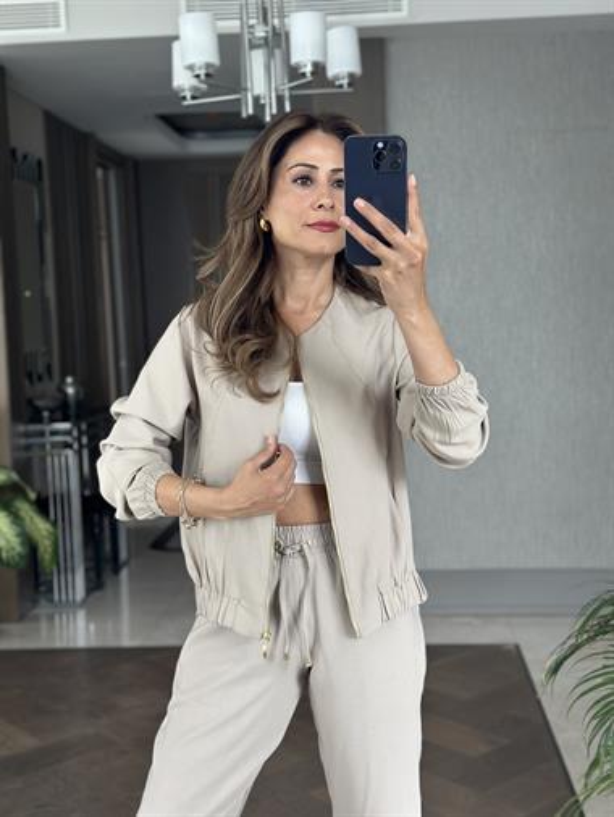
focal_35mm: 48
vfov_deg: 39.6
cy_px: 408
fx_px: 1134
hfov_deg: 30.3
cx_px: 307
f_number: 1.78
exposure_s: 1/87
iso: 125
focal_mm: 6.86
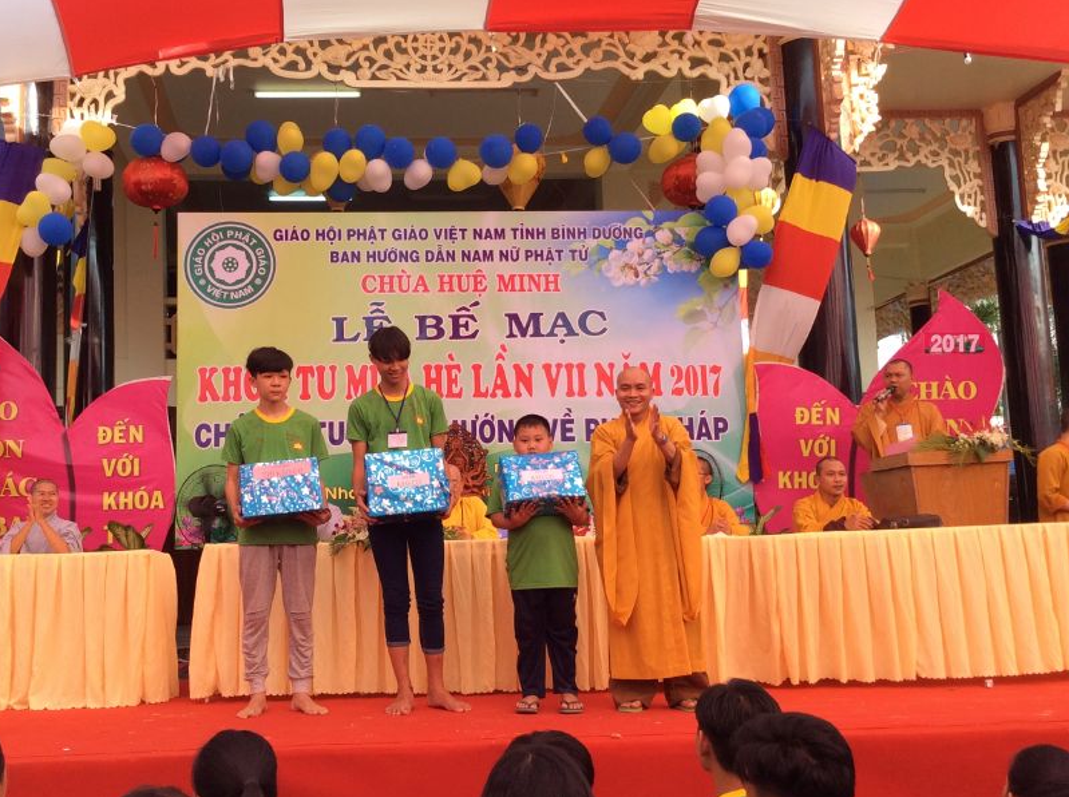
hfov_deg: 45.6
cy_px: 396
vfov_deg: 35.0
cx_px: 428
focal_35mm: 41
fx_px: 1264
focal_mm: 3.3
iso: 32
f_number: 2.4
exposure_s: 1/301
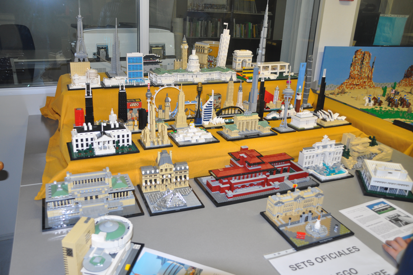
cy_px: 138
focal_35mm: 33
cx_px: 206
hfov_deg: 57.3
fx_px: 378
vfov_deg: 39.9
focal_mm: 22
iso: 400
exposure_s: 1/60
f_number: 3.8
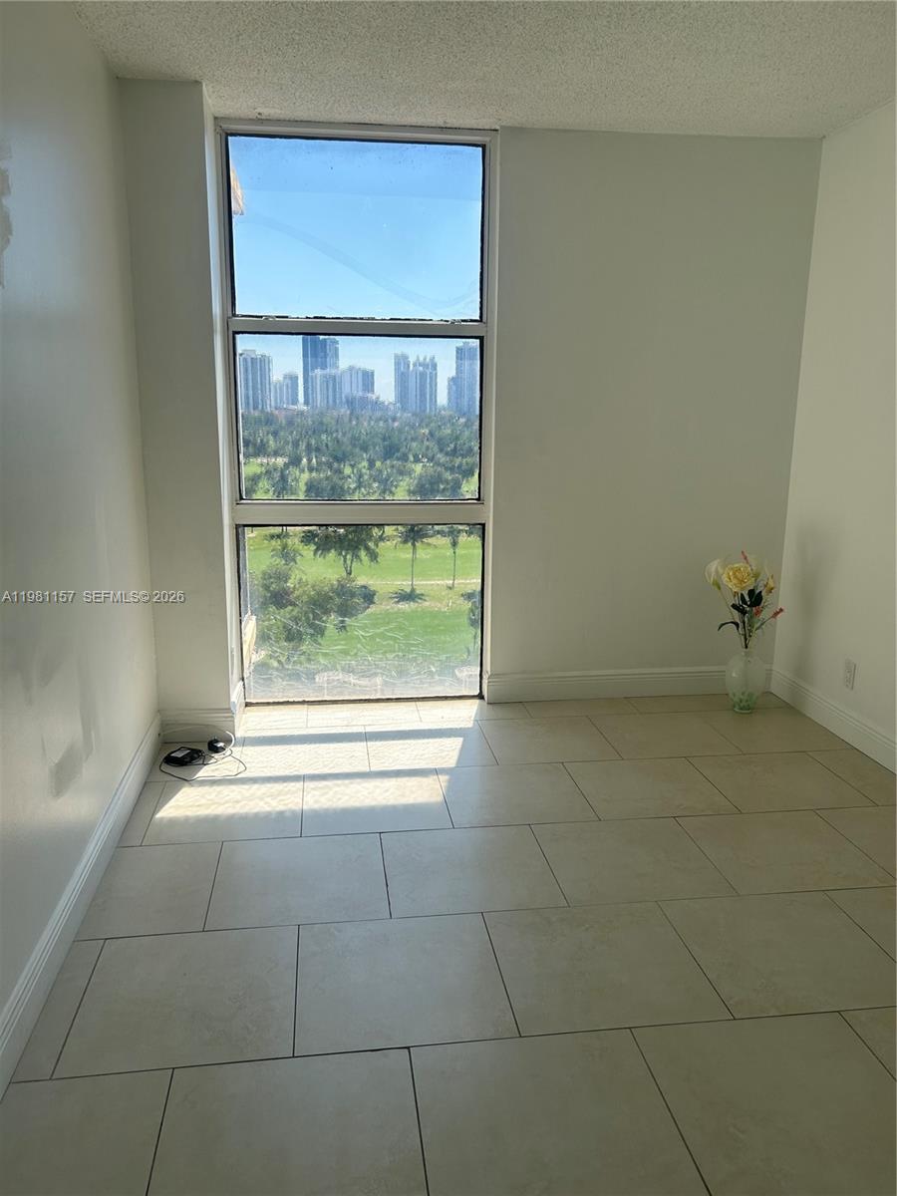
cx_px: 448
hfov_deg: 53.1
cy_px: 598
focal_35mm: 26
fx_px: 898
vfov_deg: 67.3
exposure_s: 1/1361
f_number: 1.5
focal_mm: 5.7
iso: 50
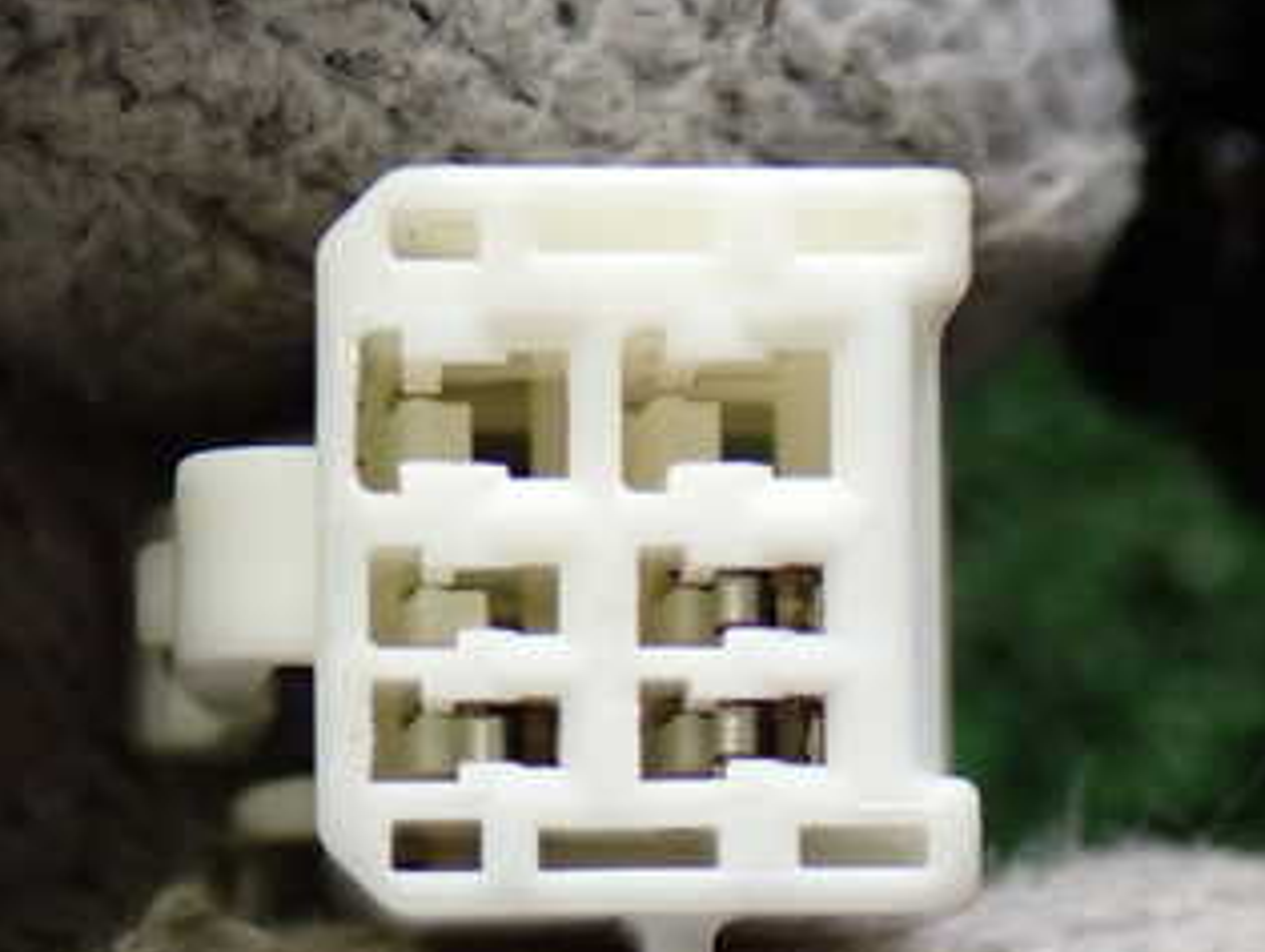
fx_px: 5707
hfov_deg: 12.6
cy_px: 631
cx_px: 940
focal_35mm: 156
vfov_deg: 9.5
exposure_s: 1/80
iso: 640
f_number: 4.3
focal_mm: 14.62
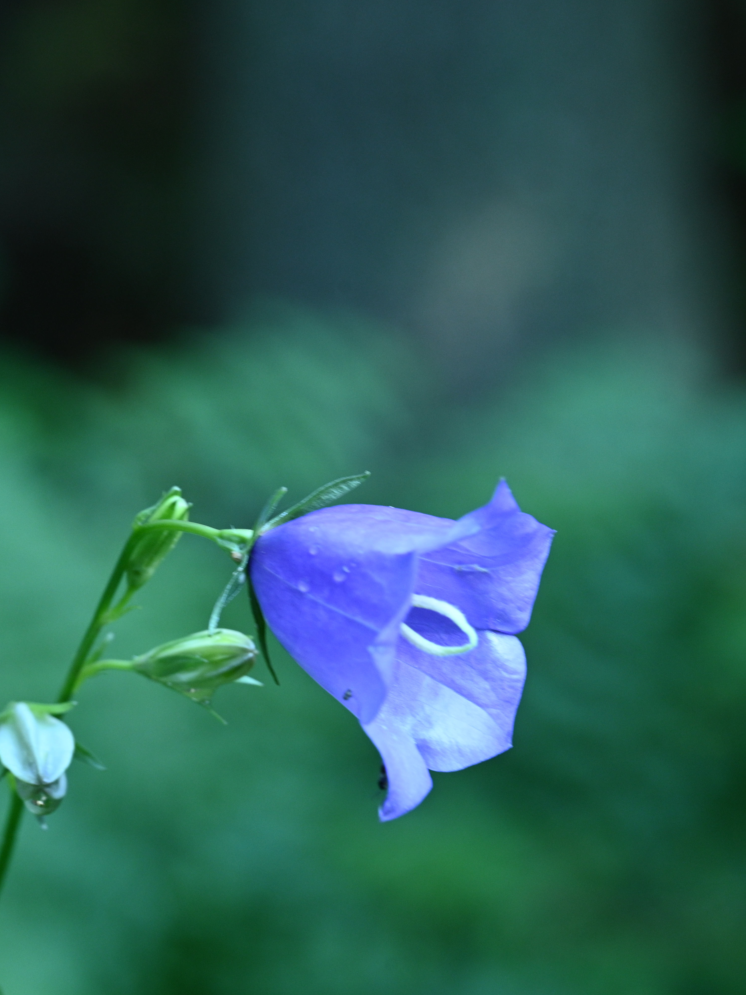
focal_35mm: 174
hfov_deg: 8.5
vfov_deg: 11.4
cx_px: 120
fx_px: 5000
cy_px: 497
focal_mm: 120
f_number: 9
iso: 900
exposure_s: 1/100
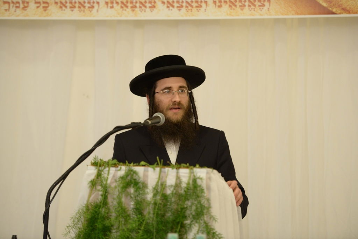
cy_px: 120
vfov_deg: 10.2
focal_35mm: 135
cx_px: 179
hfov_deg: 15.2
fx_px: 1343
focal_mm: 135
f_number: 2.8
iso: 2000
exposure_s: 1/125
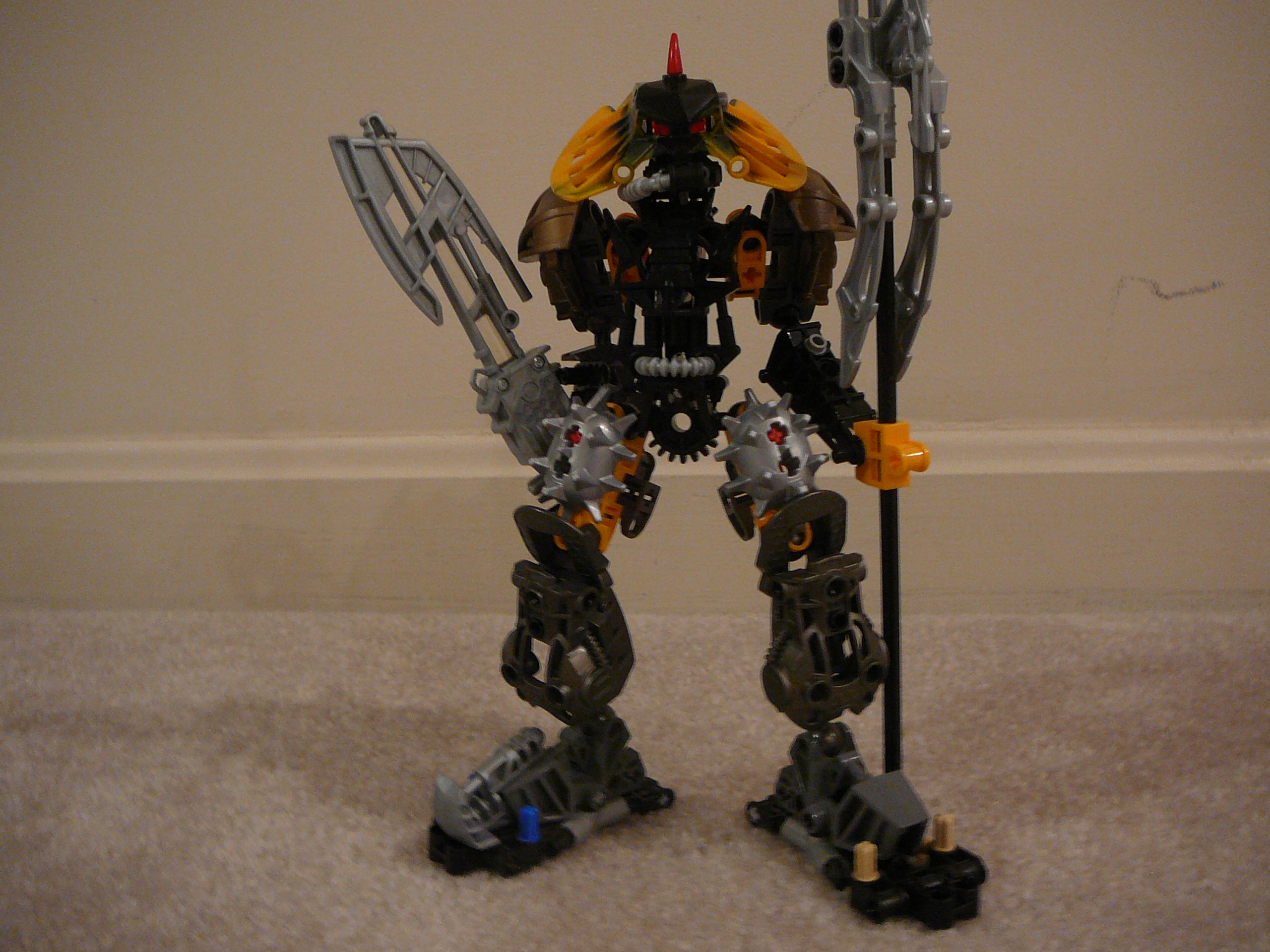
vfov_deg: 40.7
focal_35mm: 35
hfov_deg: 52.6
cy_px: 476
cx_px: 635
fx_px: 1284
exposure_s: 1/8
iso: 200
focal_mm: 5.2
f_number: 2.8
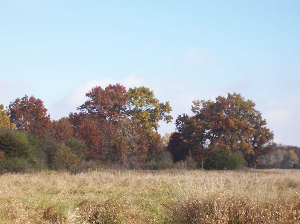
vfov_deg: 13.7
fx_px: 936
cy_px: 112
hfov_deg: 18.2
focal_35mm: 108
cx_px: 150
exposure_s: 1/392
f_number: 4.8
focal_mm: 18
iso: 80
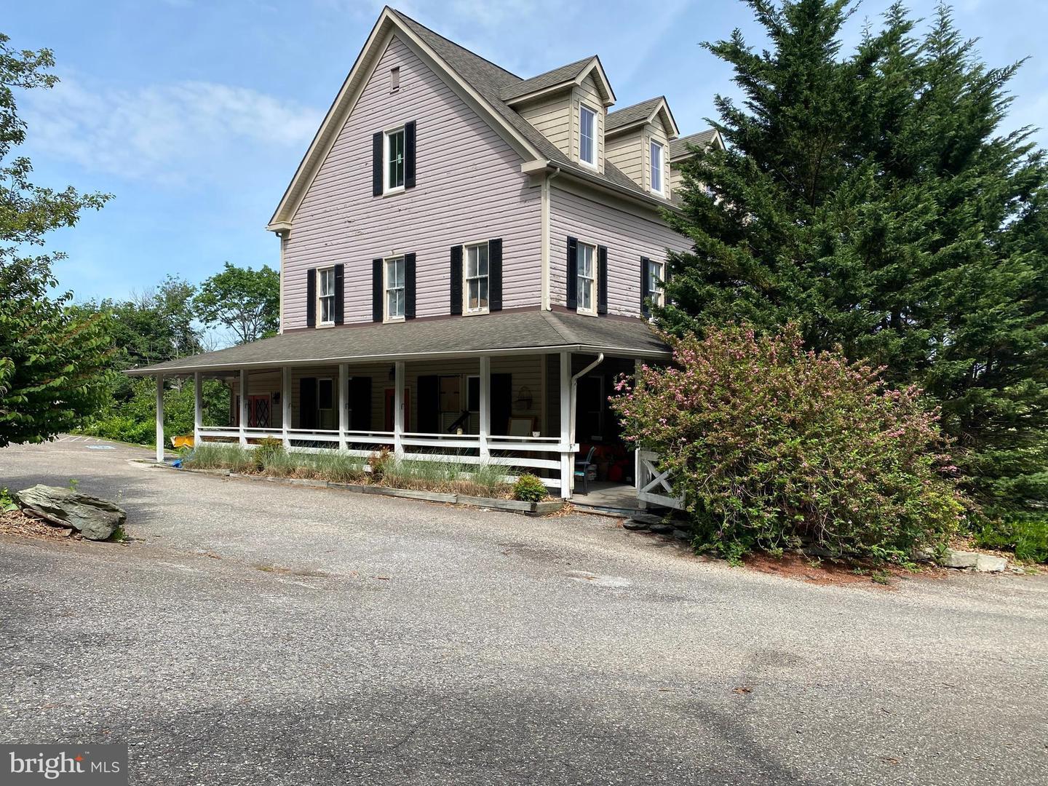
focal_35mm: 26
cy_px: 393
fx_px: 787
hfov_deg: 67.3
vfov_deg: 53.1
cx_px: 524
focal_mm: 4.25
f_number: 1.8
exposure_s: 1/1927
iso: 32
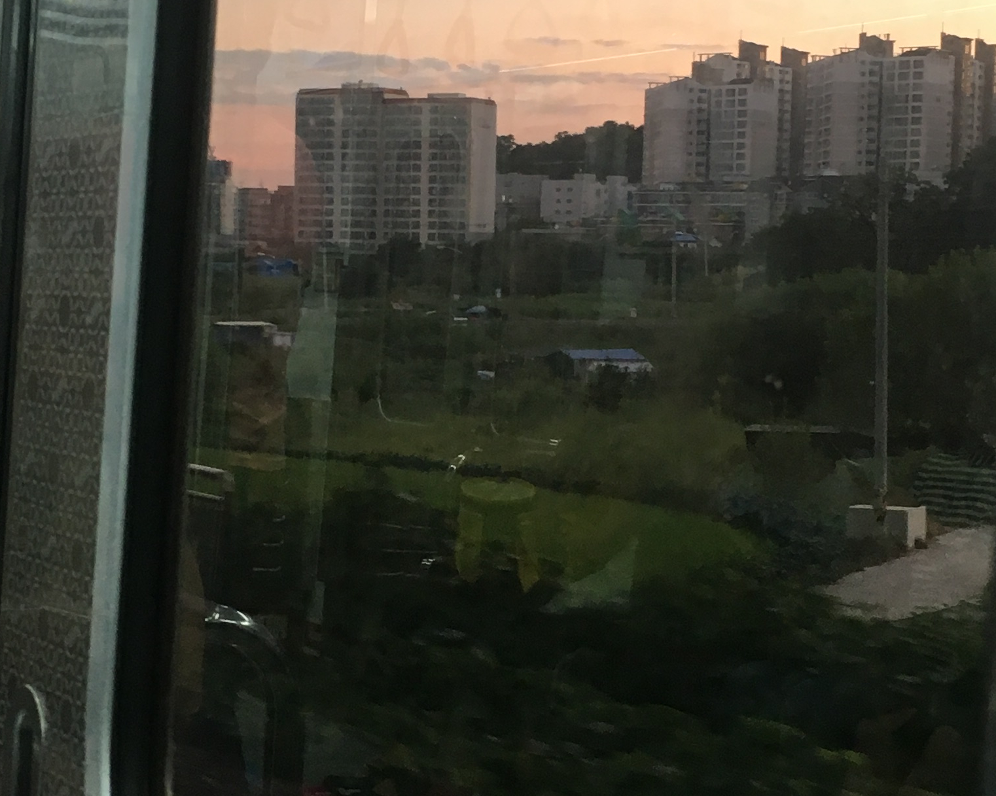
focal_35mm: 75
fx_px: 2210
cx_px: 436
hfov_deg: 25.4
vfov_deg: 20.4
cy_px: 432
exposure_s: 1/30
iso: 32
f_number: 2.2
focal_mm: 4.15
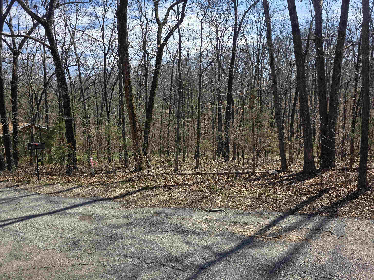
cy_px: 140
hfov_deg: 73.9
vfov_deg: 58.9
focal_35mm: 23
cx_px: 187
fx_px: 248
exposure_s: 1/3455
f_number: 1.7
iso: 80
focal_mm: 6.3
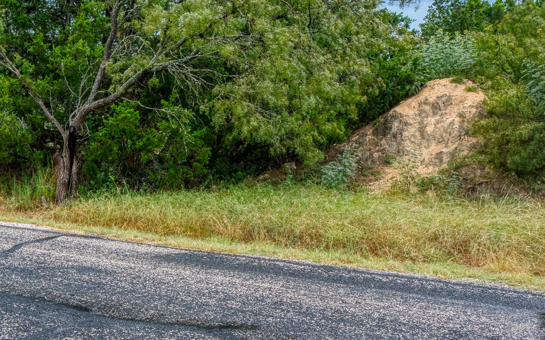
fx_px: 609
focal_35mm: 41
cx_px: 94
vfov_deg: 31.2
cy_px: 167
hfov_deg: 45.3
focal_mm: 16
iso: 100
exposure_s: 1/20
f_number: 11
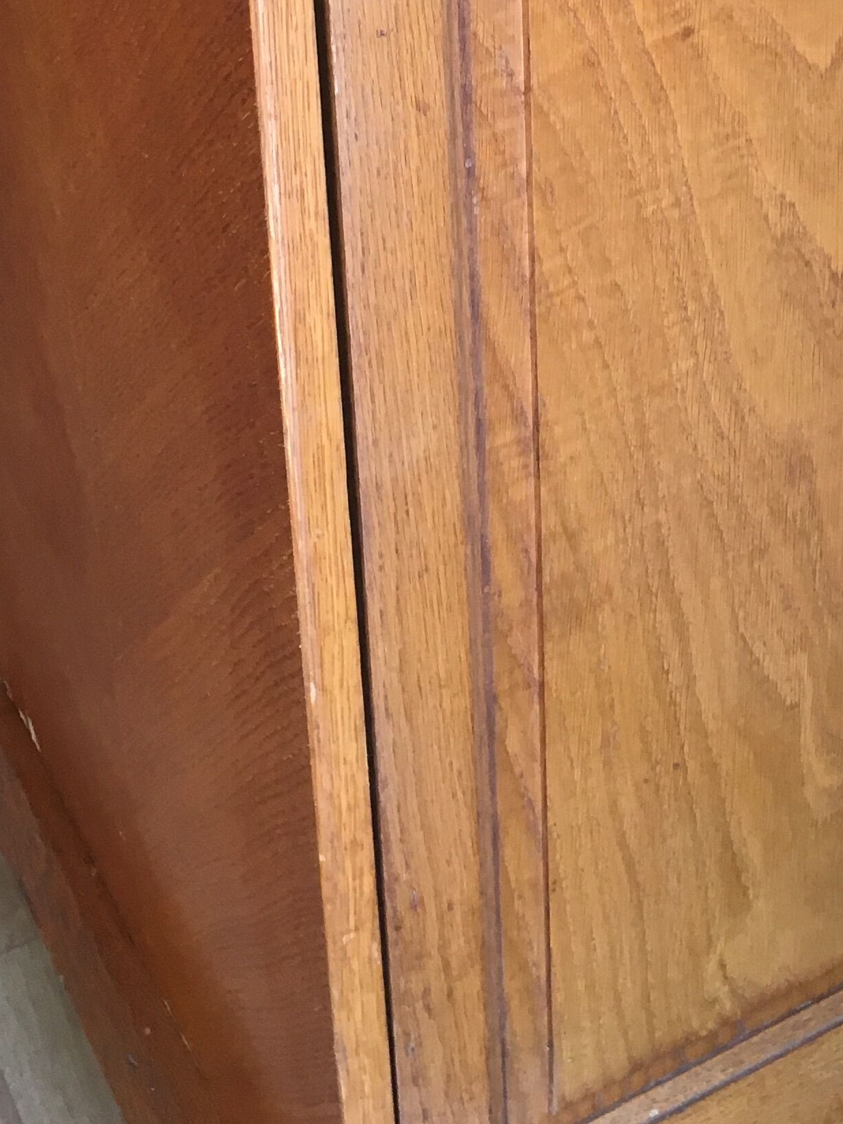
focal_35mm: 71
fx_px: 2306
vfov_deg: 25.1
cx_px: 696
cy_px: -162
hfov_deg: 20.4
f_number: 2.2
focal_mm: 4.15
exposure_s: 1/33
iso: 50
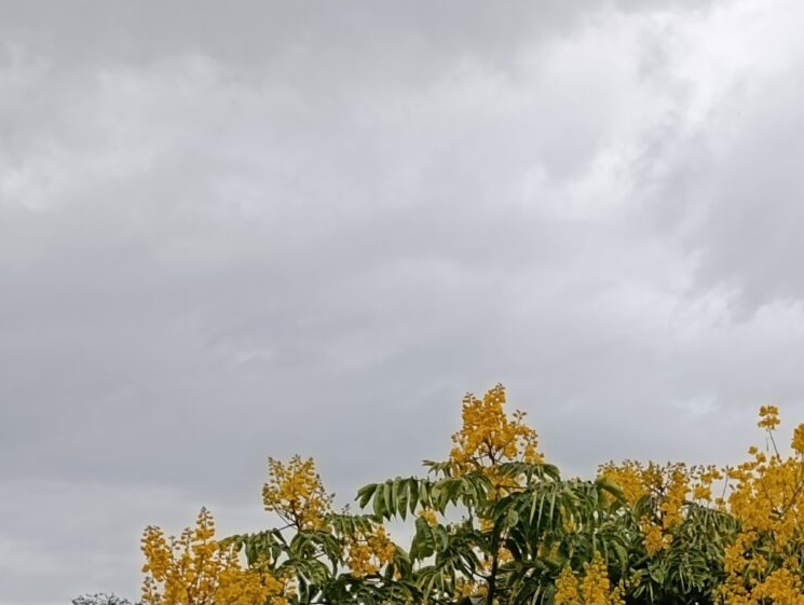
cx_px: 581
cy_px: 867
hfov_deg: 24.5
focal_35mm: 79
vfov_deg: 17.2
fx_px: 1838
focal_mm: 6.14
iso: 50
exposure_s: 1/433
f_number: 1.6
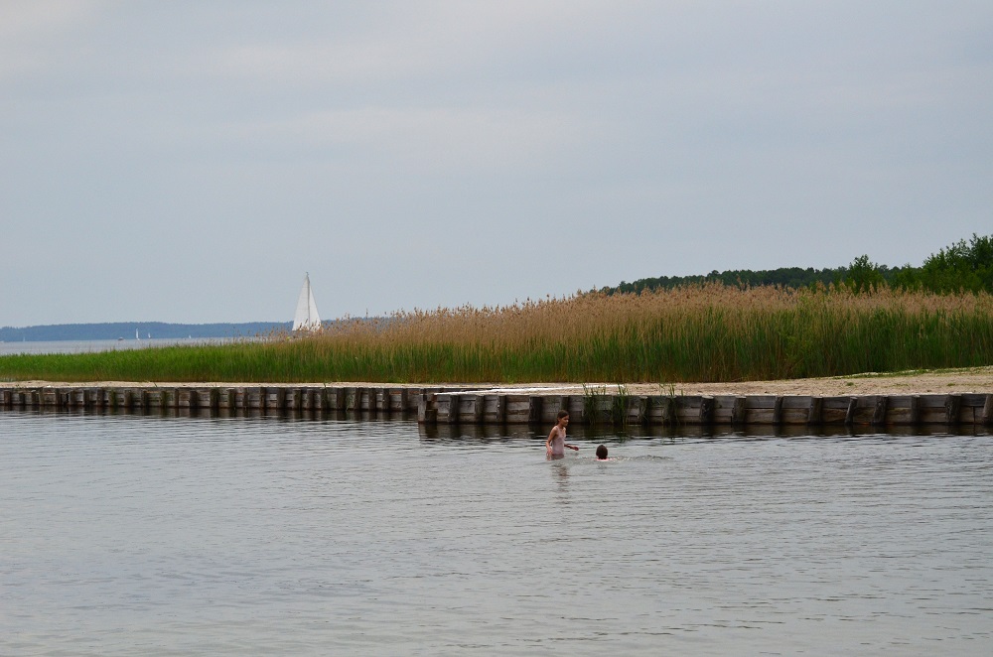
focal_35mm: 105
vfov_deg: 13.0
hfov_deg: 19.5
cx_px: 496
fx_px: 2890
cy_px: 328
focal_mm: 70
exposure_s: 1/8000
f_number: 4.5
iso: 500
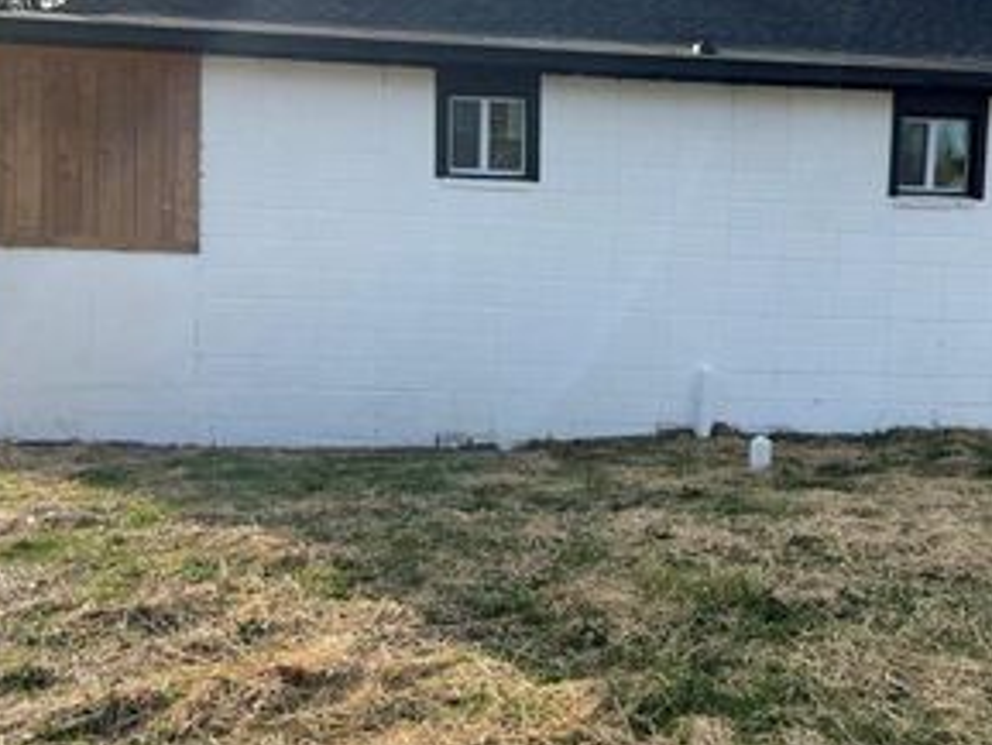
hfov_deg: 41.8
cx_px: 601
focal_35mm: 45
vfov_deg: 32.2
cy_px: 331
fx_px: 1290
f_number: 1.5
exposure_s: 1/2008
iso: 50
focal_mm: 5.7
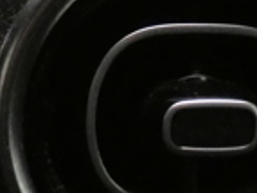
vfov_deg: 5.7
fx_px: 1906
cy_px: 345
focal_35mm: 257
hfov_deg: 7.7
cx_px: -23
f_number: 3.8
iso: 1600
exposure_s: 1/8
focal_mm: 8.2
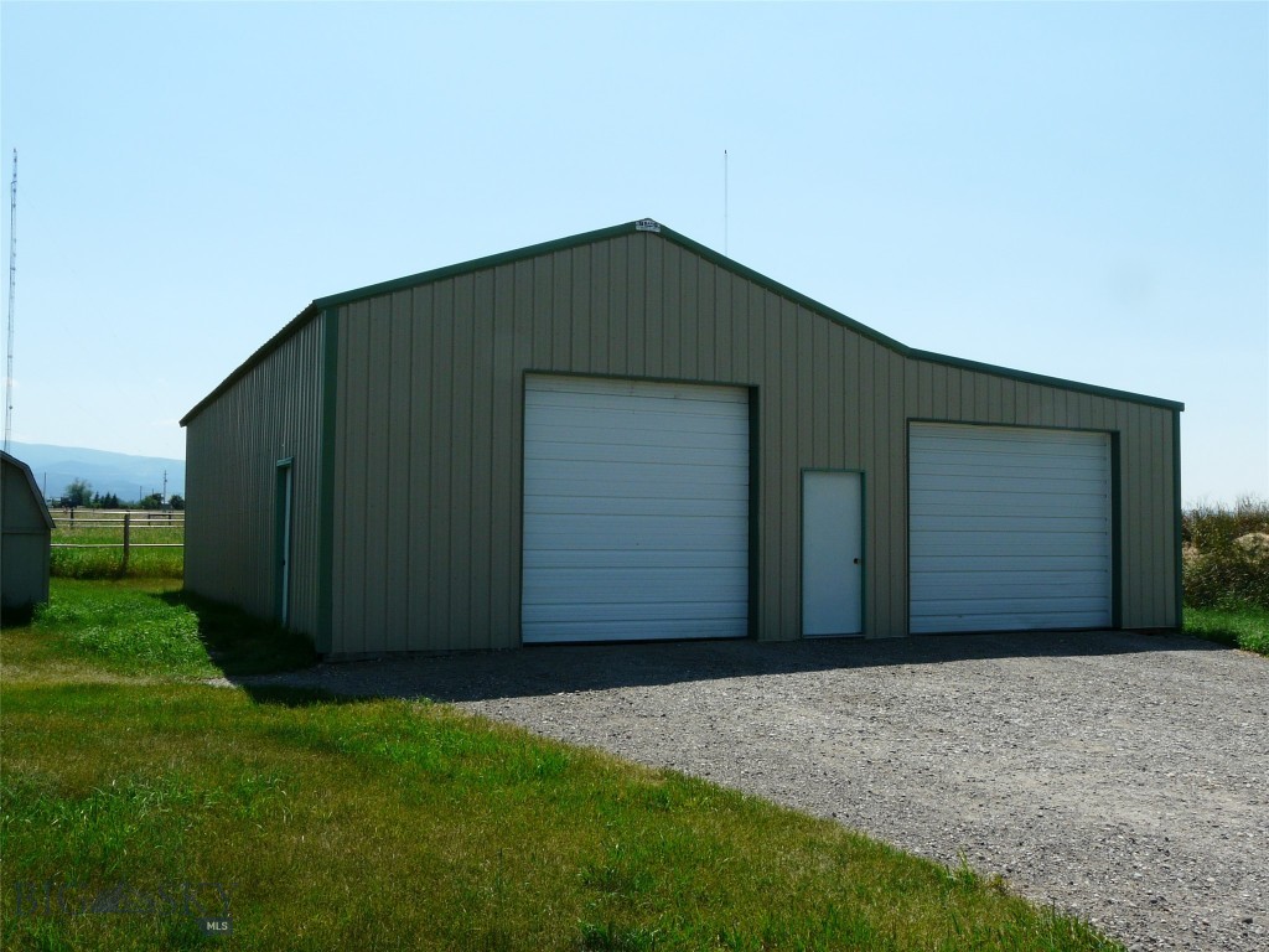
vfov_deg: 41.8
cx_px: 634
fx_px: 1246
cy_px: 476
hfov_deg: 54.0
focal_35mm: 34
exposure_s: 1/400
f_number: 6.3
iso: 100
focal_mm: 5.6
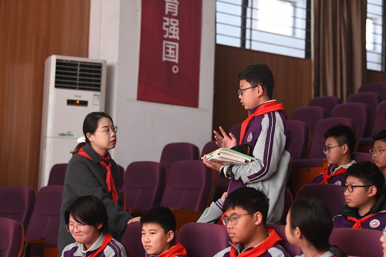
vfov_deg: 14.8
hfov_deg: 22.2
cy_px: 128
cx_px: 193
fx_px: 986
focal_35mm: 92
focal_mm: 92
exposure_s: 1/250
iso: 3200
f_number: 3.5
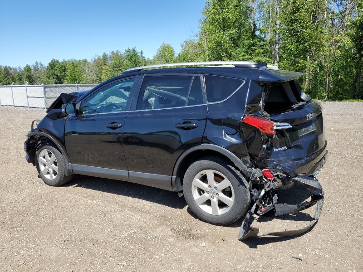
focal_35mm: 26
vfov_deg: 53.1
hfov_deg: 67.3
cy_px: 136
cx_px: 182
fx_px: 273
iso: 50
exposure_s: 1/2000
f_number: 1.5
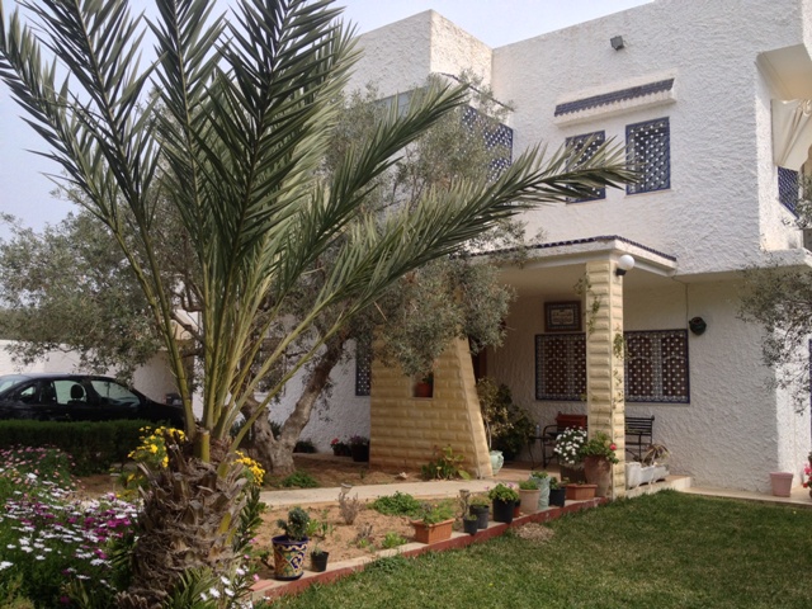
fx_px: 821
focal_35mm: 35
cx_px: 406
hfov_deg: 52.6
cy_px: 304
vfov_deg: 40.7
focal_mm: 4.28
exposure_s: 1/863
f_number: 2.4
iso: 50
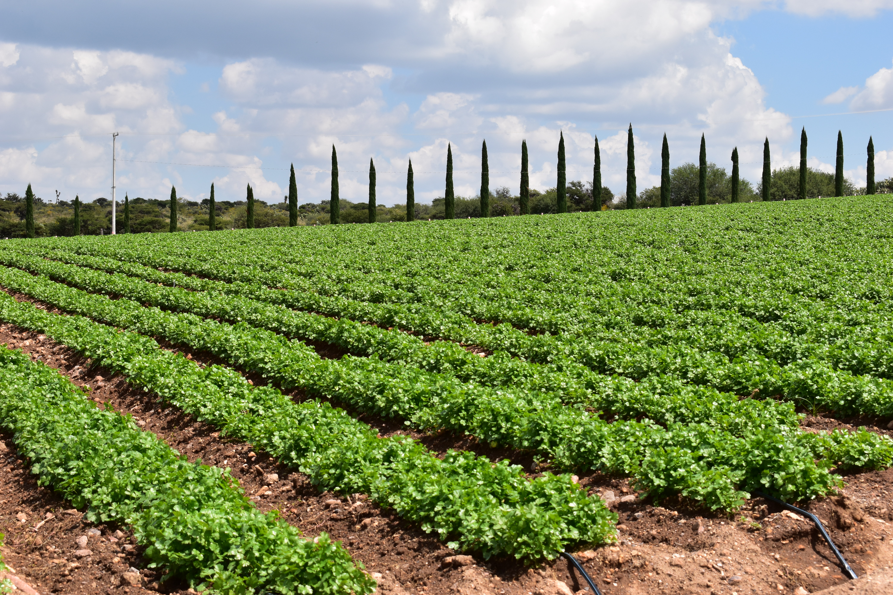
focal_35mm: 69
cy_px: 298
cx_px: 446
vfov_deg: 19.7
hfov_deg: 29.2
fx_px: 1711
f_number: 11
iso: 360
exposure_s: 1/500
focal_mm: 46
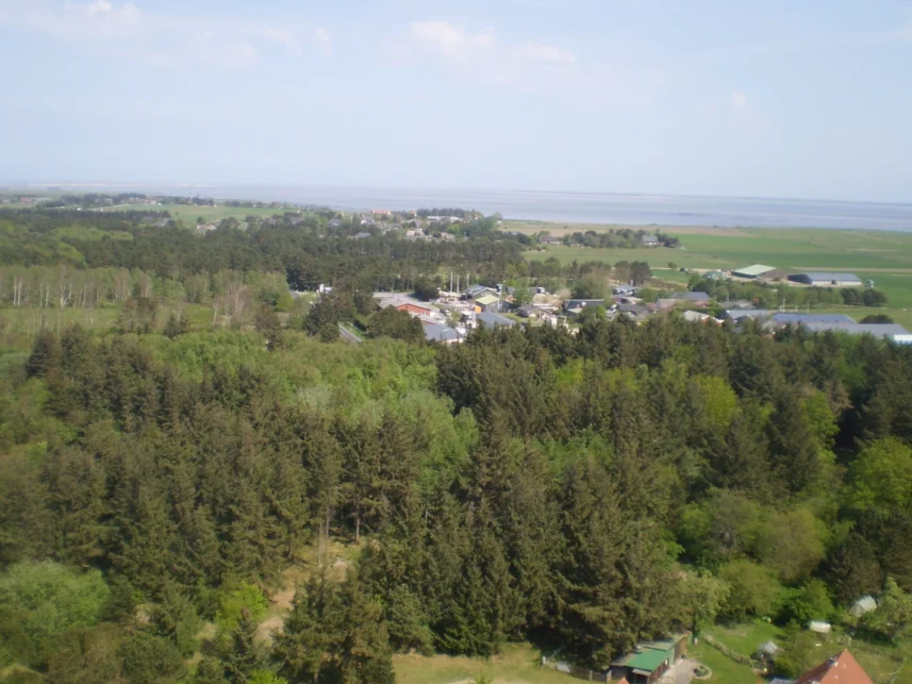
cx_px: 460
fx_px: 1133
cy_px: 402
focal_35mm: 43
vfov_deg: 33.5
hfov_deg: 43.8
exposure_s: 1/1000
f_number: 3.1
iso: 64
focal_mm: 6.3
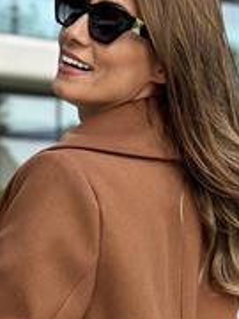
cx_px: 96
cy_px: 276
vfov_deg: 14.5
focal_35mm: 135
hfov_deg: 11.0
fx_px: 1243
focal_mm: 6.86
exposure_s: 1/202
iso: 80
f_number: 1.78
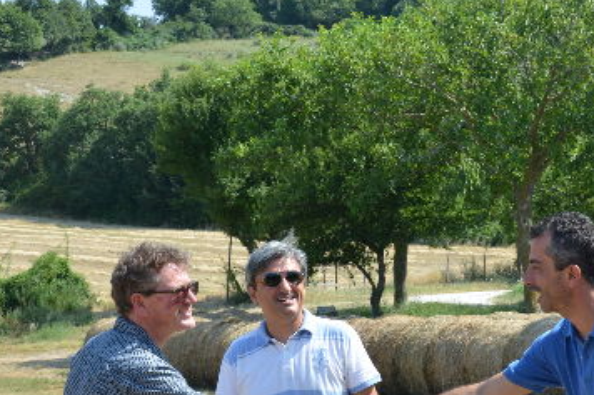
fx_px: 1501
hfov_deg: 22.2
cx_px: 430
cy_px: 305
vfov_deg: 14.9
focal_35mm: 91
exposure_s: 1/250
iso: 160
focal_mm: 36
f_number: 8
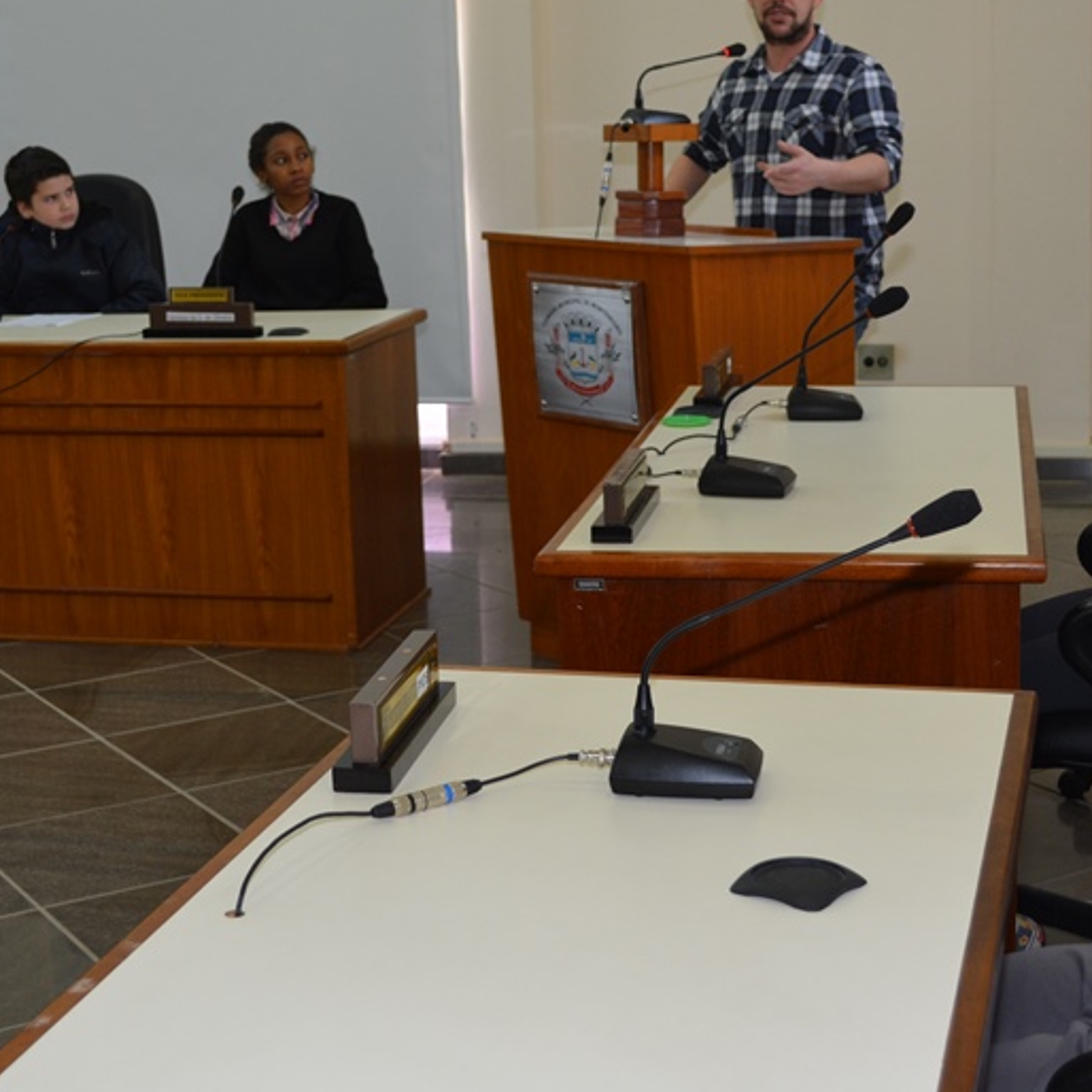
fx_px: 2177
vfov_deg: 28.1
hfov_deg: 28.1
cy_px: 475
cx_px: 501
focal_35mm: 61
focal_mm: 24
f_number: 4
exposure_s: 1/60
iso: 500
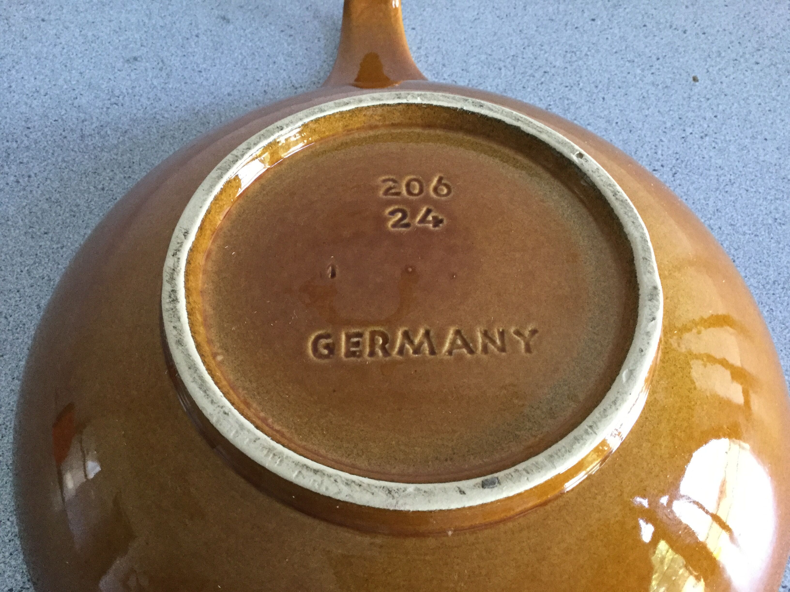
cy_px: 296
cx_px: 395
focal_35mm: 31
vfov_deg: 45.4
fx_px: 707
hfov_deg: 58.4
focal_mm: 3.3
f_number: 2.4
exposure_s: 1/33
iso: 200
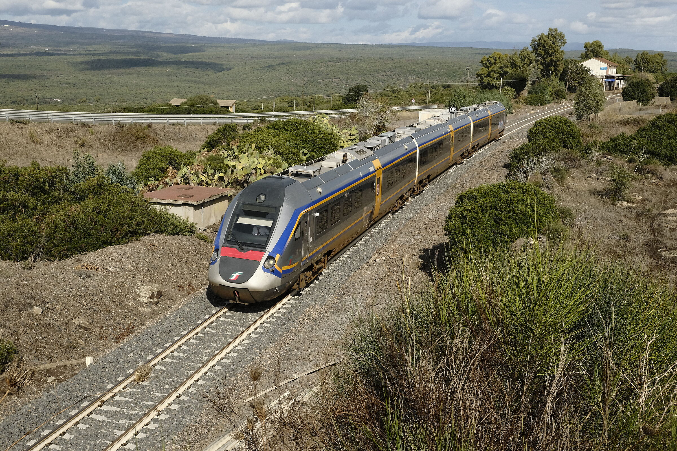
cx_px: 338
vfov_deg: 31.2
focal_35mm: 43
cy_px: 226
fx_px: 809
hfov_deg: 45.4
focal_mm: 28.9
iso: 400
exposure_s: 1/1000
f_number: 8
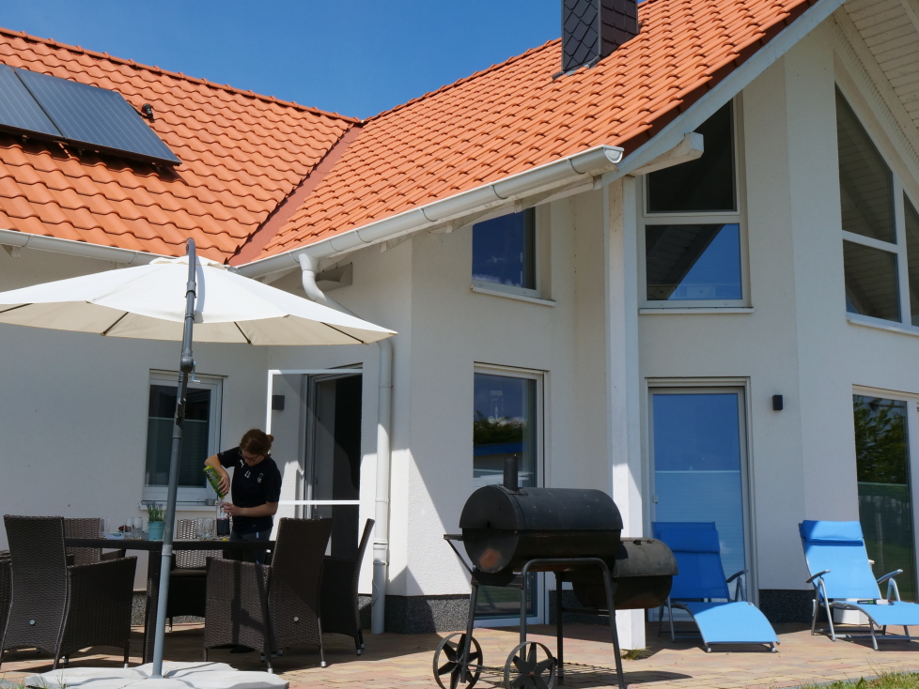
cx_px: 502
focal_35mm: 46
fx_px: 1222
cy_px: 295
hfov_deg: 41.2
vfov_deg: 31.5
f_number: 9
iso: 200
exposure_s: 1/500
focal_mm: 15
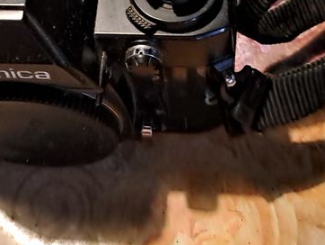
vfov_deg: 19.6
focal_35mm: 69
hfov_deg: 28.0
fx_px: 648
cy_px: -75
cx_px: 106
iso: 400
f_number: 1.8
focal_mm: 4.65
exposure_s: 1/25
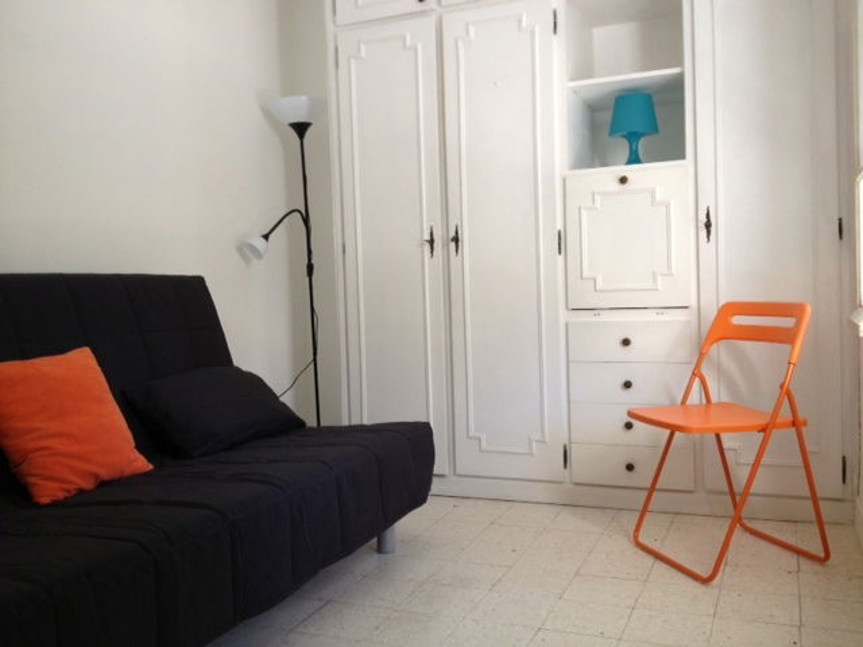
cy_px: 324
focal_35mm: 35
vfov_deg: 40.7
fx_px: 873
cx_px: 432
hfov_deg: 52.6
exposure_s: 1/20
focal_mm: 4.28
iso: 64
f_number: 2.4
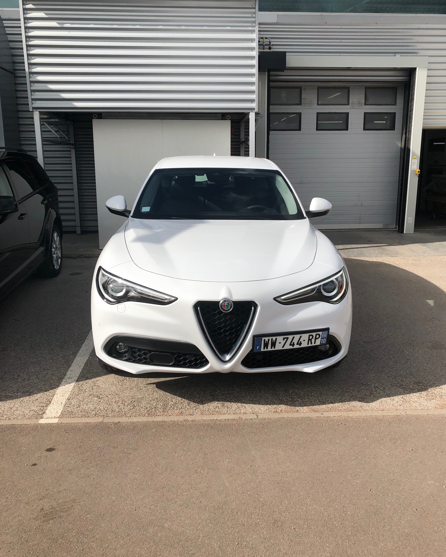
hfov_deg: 47.1
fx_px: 511
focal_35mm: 31
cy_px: 269
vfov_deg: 57.2
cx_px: 228
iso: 25
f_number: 1.8
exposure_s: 1/2825
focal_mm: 3.99
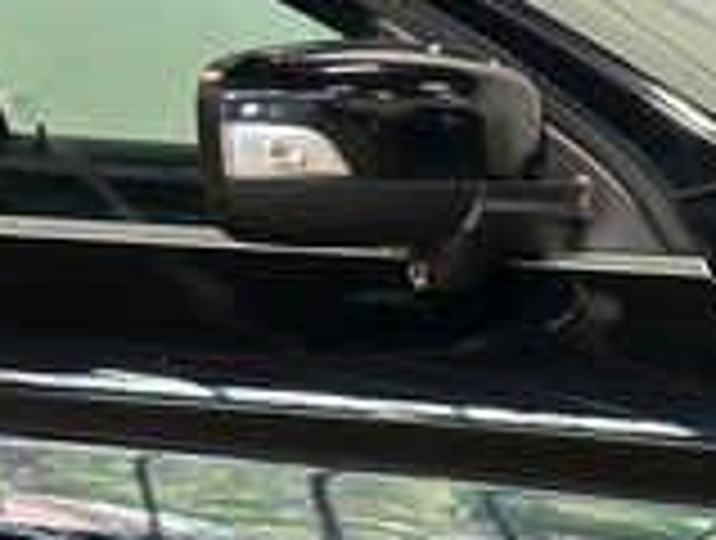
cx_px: 1049
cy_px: 590
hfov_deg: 9.8
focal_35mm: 196
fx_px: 4063
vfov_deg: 7.6
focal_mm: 6.86
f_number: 1.8
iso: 125
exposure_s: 1/50
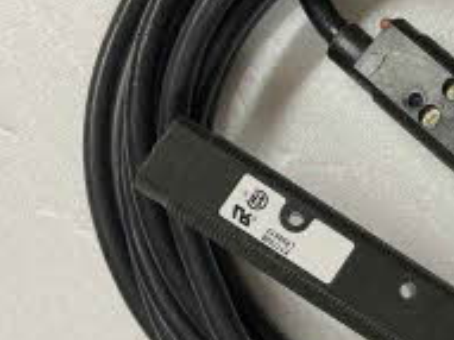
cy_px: 231
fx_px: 970
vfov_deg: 19.8
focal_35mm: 74
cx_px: 425
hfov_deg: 25.4
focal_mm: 3.99
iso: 160
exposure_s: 1/60
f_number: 1.8
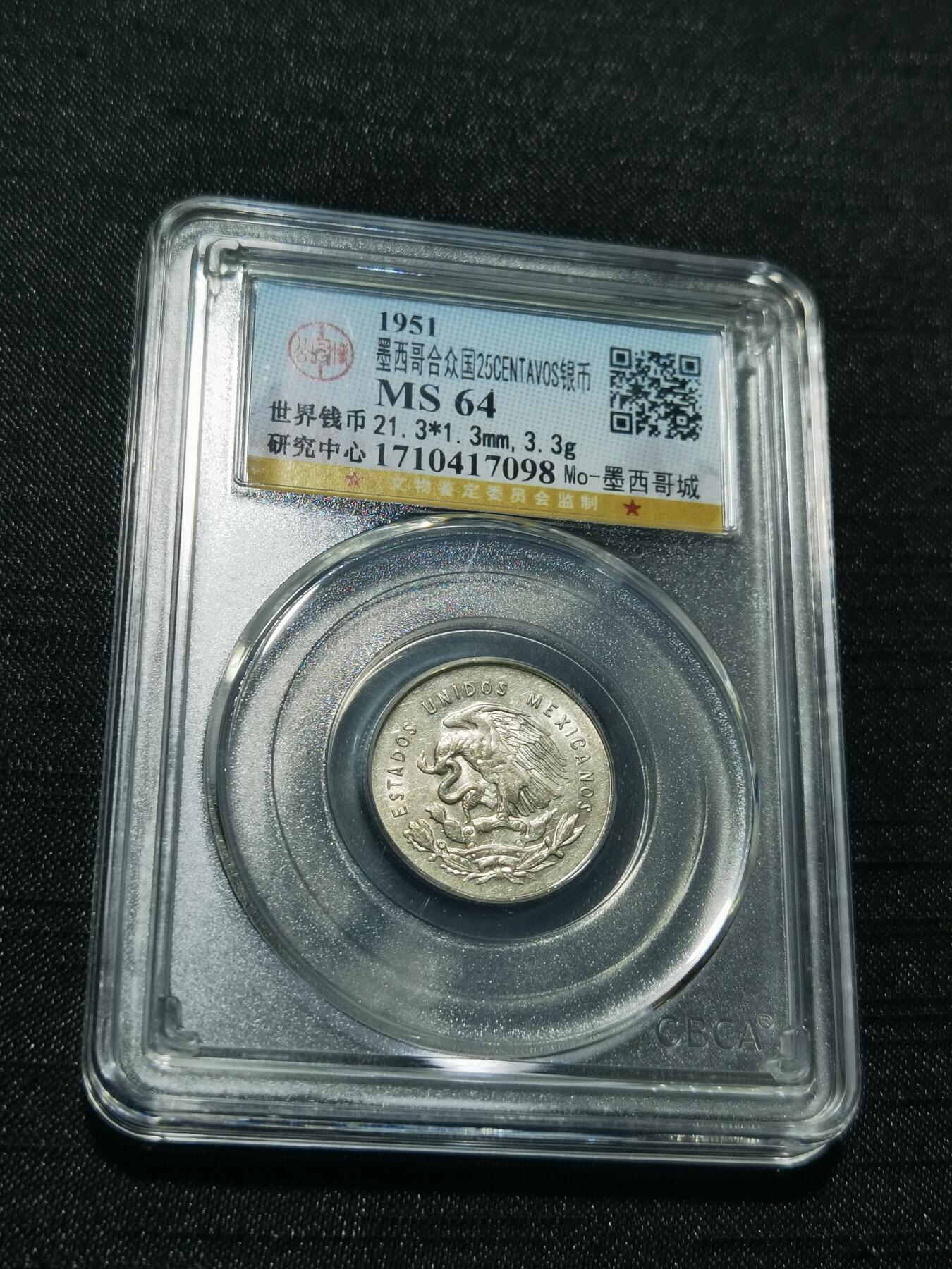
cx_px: 476
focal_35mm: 55
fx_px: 2017
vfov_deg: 34.9
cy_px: 634
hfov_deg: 26.6
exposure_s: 1/100
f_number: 1.9
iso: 64
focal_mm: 6.67
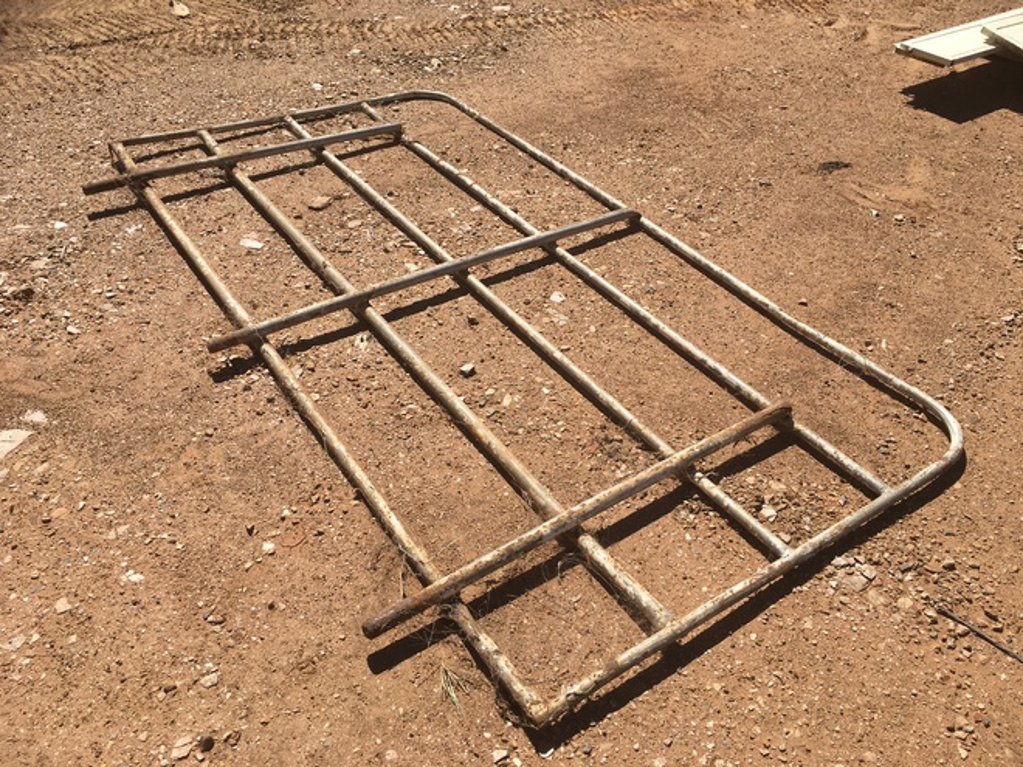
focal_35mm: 29
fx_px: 857
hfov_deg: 61.7
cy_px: 384
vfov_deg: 48.2
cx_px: 512
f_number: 2.2
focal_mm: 4.15
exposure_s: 1/2481
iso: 25
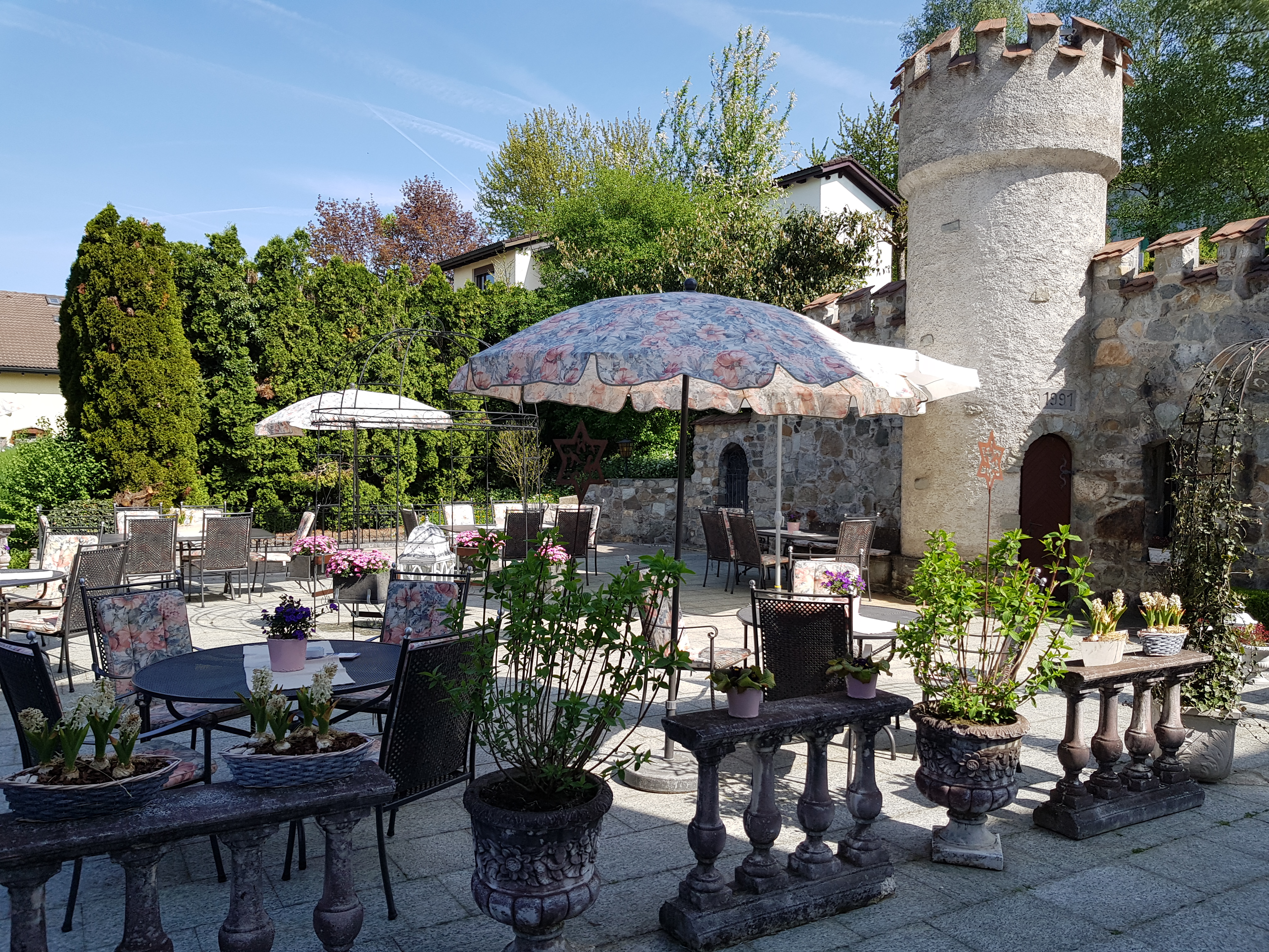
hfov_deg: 67.3
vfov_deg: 53.1
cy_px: 476
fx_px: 953
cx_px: 634
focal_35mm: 26
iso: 40
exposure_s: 1/1196
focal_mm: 4.3
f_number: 1.7
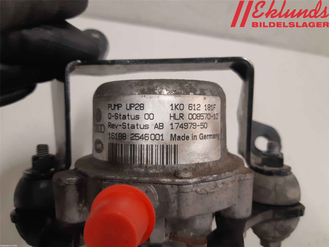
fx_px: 247
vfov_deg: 53.1
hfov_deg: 67.3
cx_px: 164
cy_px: 124
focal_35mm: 26
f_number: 1.7
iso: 160
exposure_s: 1/50
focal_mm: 3.93
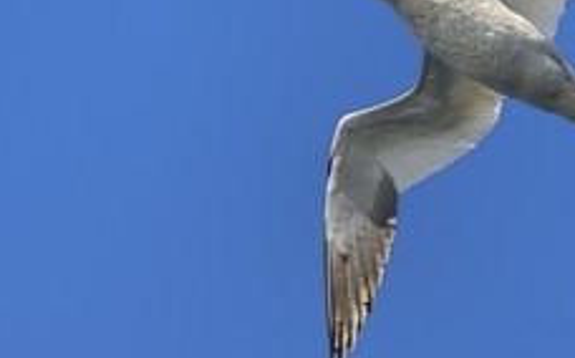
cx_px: 398
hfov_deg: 5.6
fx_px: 5886
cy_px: 66
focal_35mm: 376
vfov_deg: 3.5
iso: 400
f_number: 8
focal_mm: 200
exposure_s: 1/1600
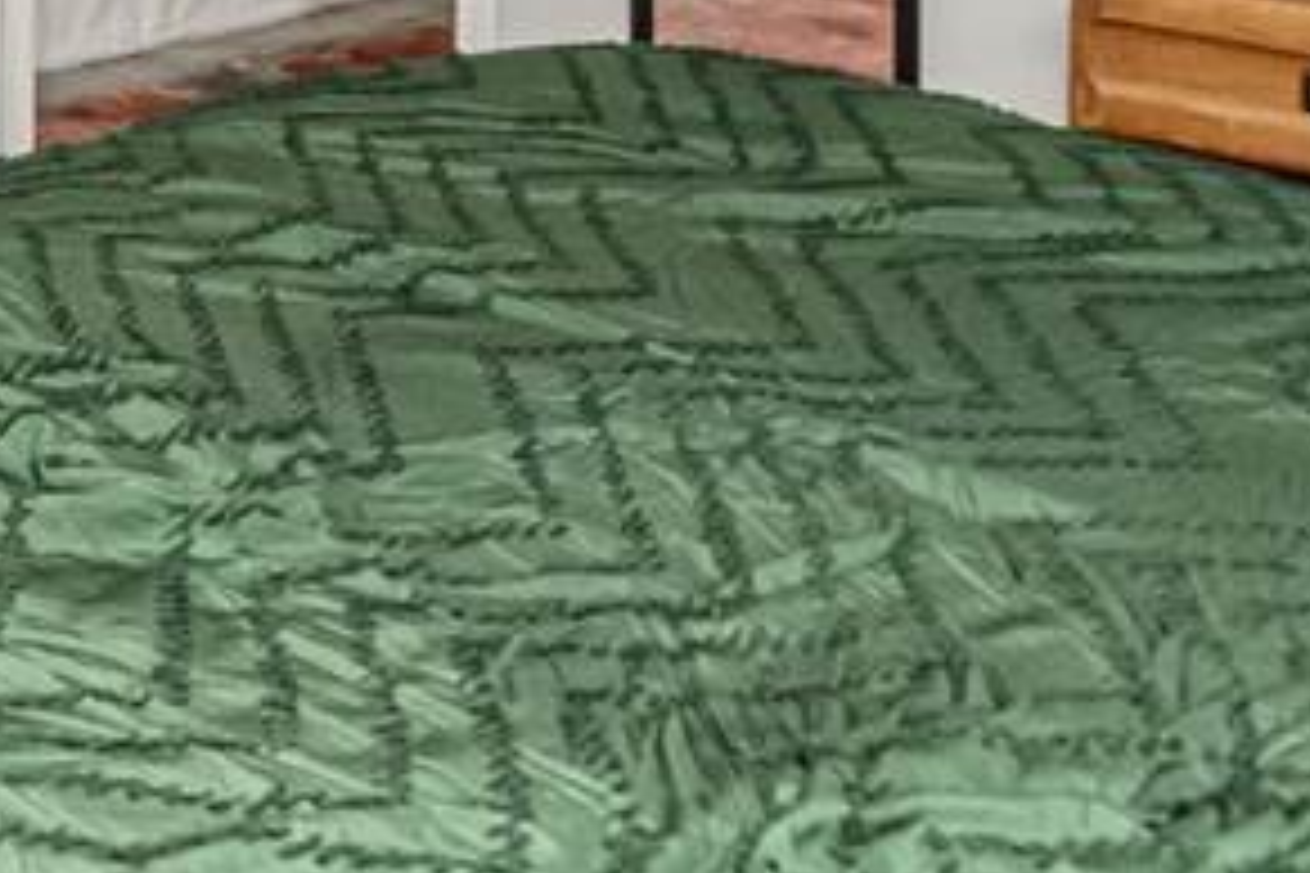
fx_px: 2401
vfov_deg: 17.8
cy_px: -547
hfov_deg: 22.7
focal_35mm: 66
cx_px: -819
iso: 2500
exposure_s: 1/60
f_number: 10
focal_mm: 10
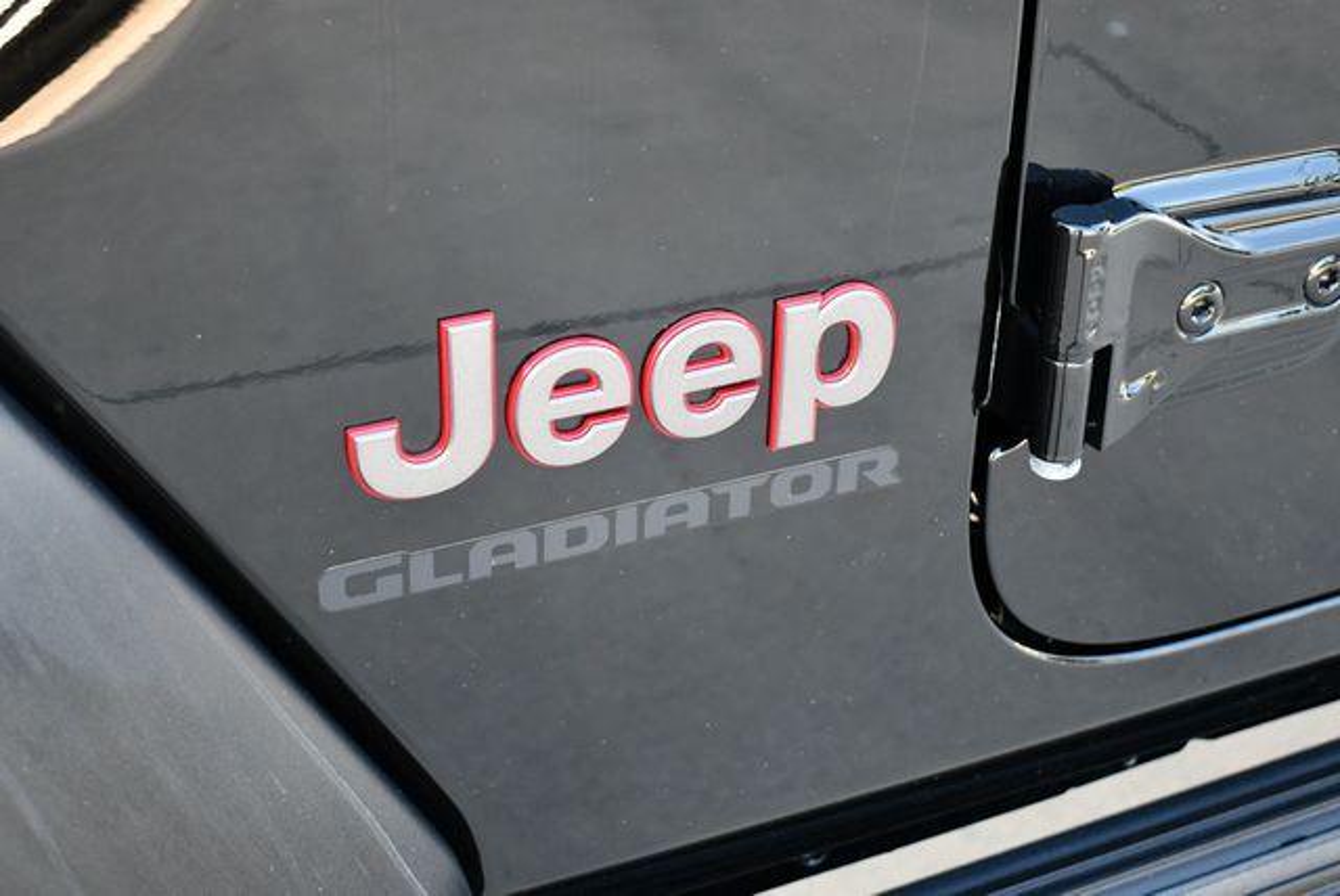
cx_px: 670
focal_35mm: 64
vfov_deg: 21.3
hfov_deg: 31.4
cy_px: 448
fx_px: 2384
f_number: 4.5
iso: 800
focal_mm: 32
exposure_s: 1/160
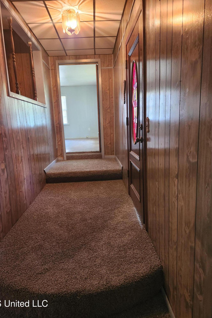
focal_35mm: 24
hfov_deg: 53.1
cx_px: 102
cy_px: 159
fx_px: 212
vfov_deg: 73.7
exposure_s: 1/60
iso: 800
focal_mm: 5.4
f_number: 1.8
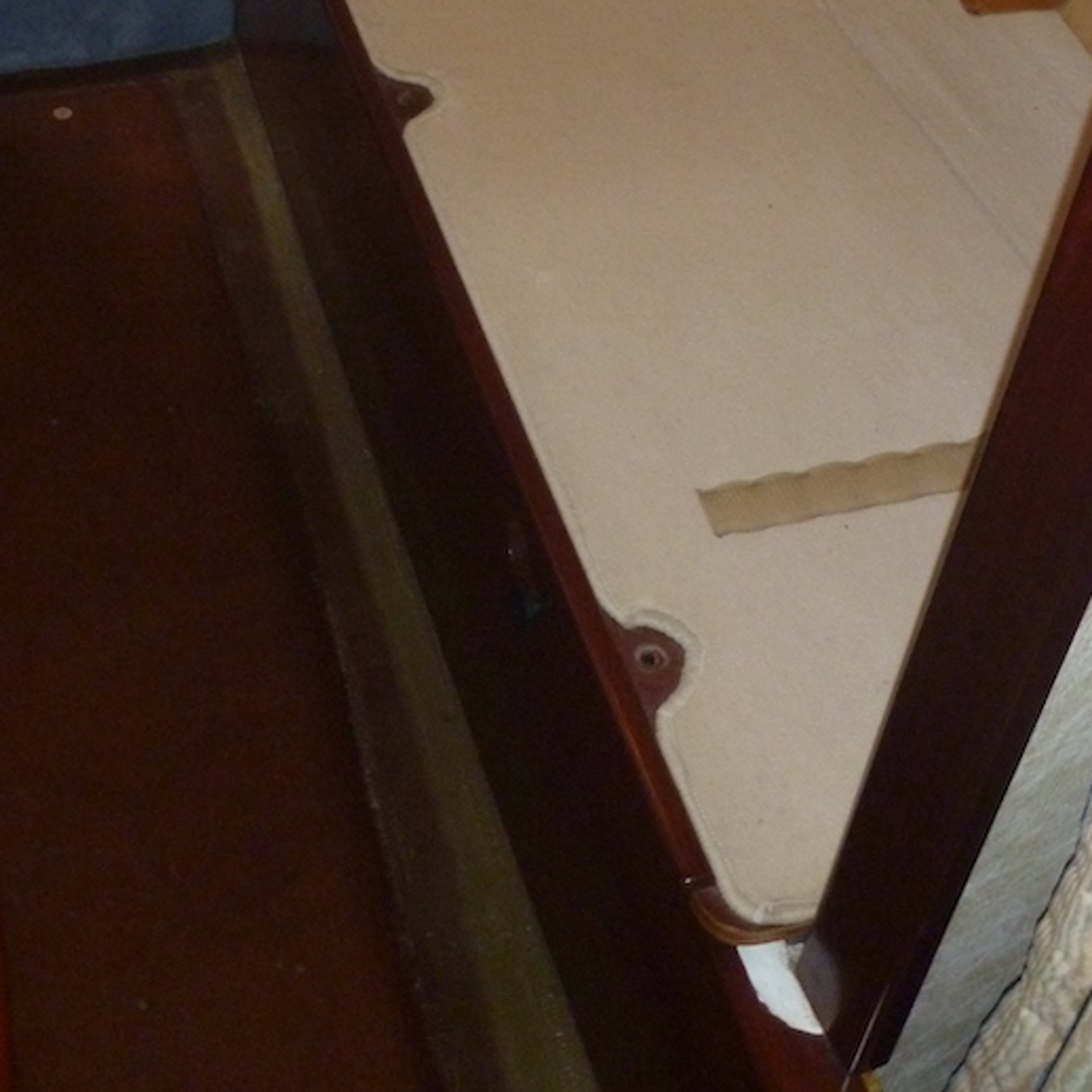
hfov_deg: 33.4
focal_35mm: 51
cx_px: 565
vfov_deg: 31.4
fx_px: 1820
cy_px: 56
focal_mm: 4.9
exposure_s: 1/30
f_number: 3.3
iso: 400
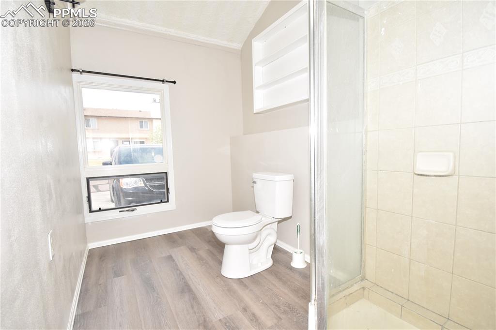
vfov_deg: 72.0
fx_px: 227
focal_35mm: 16
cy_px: 165
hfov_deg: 95.0
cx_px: 248
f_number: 5
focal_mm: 11
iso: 100
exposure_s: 1/100
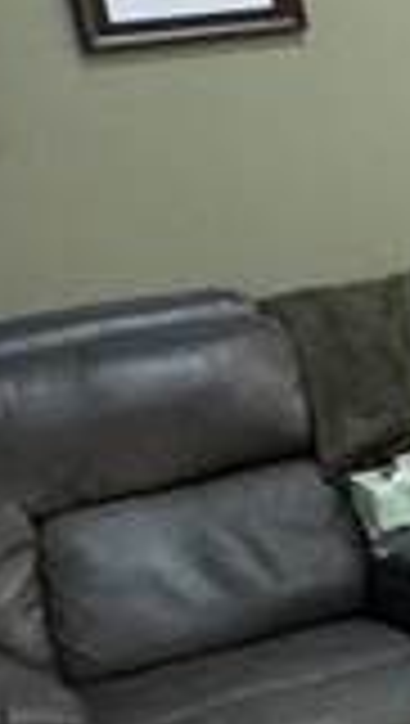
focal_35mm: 121
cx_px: 1757
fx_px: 2330
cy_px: 454
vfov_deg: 17.7
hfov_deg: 7.0
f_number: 2.2
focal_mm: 2.22
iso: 320
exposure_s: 1/60
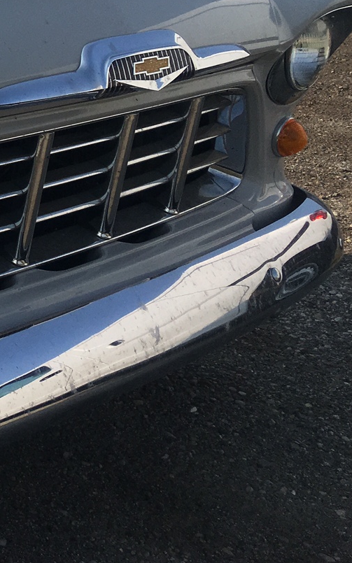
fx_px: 1182
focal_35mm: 77
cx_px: -292
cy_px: 62
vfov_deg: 26.0
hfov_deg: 14.7
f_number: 2.2
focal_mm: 4.15
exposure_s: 1/1876
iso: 25
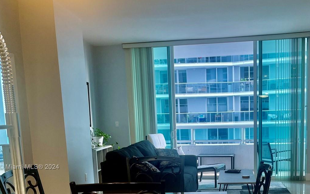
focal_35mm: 43
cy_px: 167
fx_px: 363
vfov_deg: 28.9
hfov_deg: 45.6
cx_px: 204
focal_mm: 5.1
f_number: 1.6
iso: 100
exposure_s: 1/120
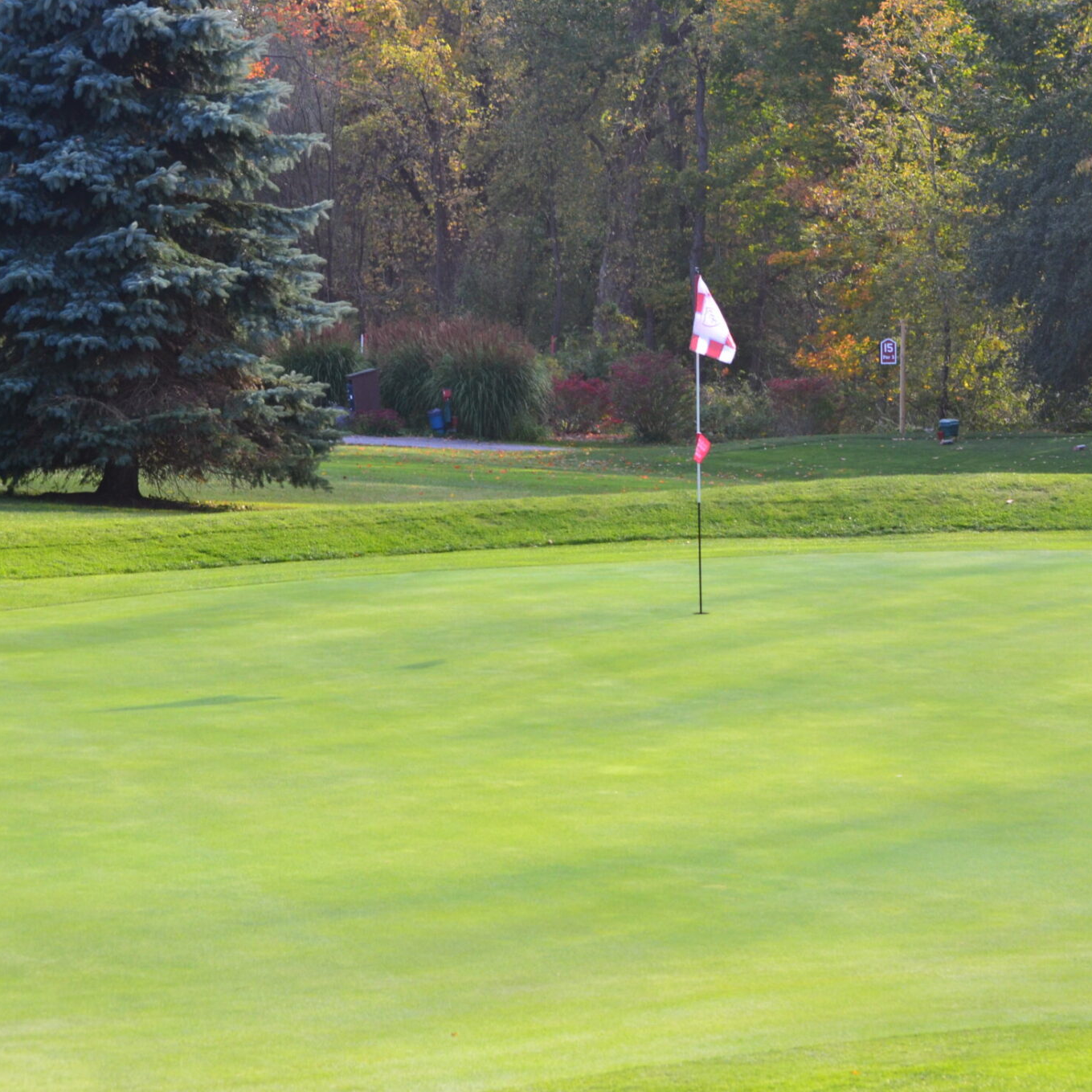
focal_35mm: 106
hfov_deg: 16.5
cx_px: 677
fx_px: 3770
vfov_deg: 16.5
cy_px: 548
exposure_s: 1/125
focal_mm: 55
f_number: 9
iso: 400
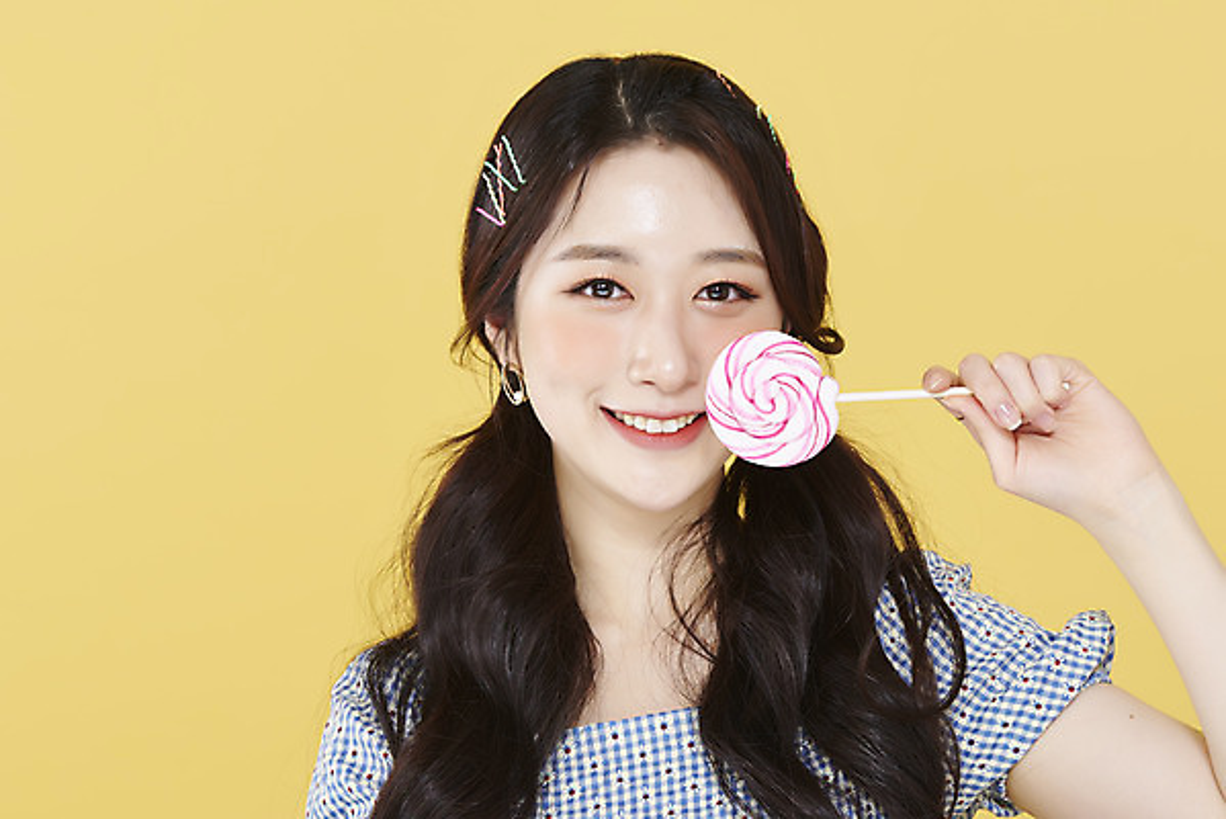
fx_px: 3577
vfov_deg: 13.1
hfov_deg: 19.4
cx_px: 613
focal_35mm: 105
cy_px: 410
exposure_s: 1/125
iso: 64
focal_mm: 105
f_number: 11
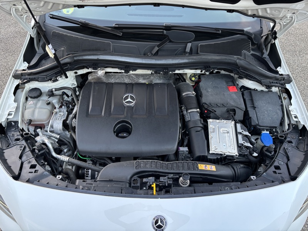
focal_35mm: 26
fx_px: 231
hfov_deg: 67.3
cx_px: 154
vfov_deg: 53.1
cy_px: 116
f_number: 1.6
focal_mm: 5.96
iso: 160
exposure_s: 1/60
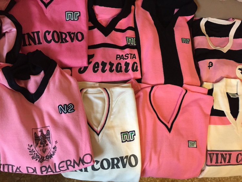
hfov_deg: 61.6
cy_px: 91
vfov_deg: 48.3
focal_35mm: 29
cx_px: 121
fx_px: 203
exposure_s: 1/20
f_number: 2.2
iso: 250
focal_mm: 4.15
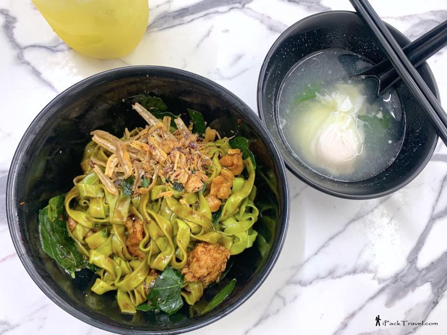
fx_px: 336
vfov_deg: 53.1
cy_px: 168
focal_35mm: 26
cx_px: 224
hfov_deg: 67.3
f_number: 1.8
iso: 80
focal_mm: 4.25
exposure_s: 1/49
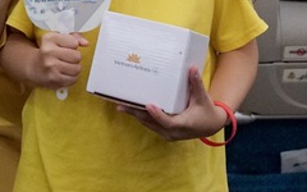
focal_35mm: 106
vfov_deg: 11.6
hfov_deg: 19.4
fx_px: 887
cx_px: 51
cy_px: -132
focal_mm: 32
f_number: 3.5
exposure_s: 1/160
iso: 12800
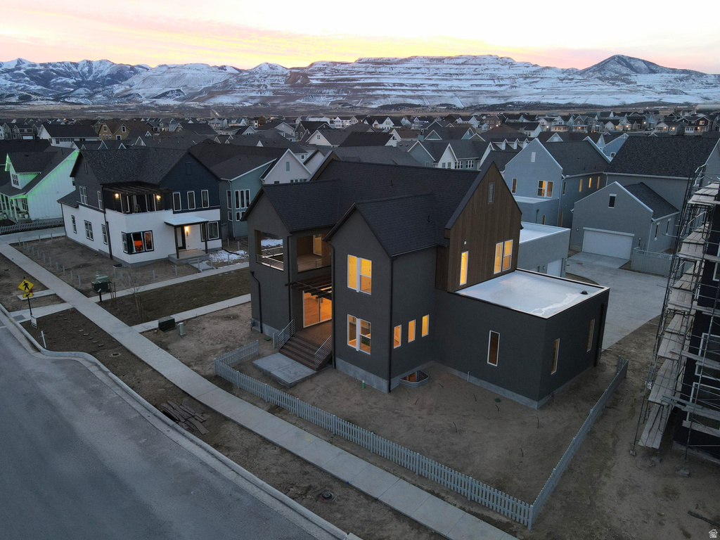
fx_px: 499
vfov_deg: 56.8
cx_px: 360
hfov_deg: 71.6
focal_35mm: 24
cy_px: 270
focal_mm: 4.5
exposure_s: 1/15
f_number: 2.8
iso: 250
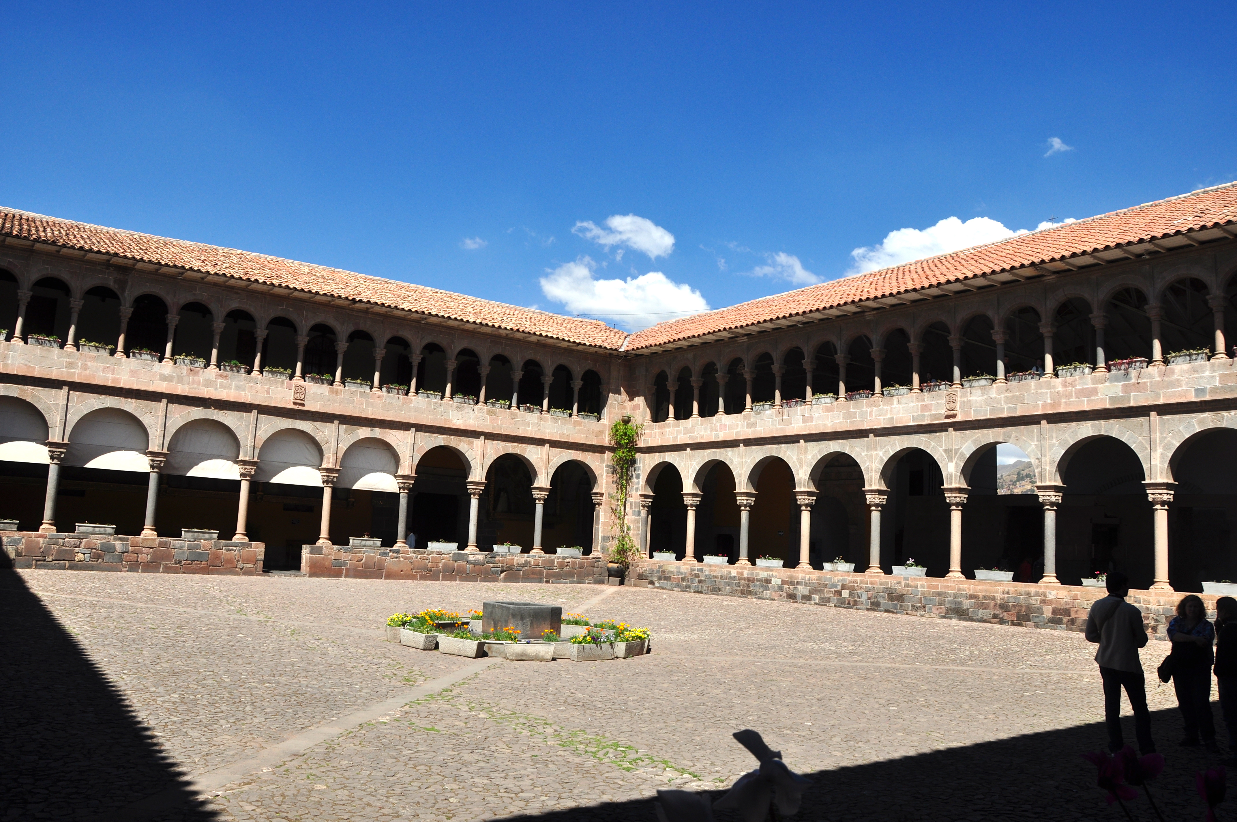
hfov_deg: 67.4
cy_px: 411
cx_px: 618
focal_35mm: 27
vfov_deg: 47.8
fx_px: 927
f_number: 10
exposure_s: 1/400
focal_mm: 18
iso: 200
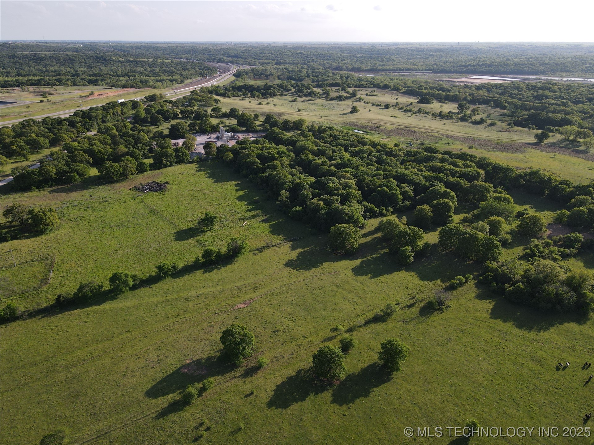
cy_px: 222
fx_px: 412
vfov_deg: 56.8
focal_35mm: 24
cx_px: 297
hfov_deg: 71.6
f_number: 2.8
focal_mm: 4.5
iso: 110
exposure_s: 1/500
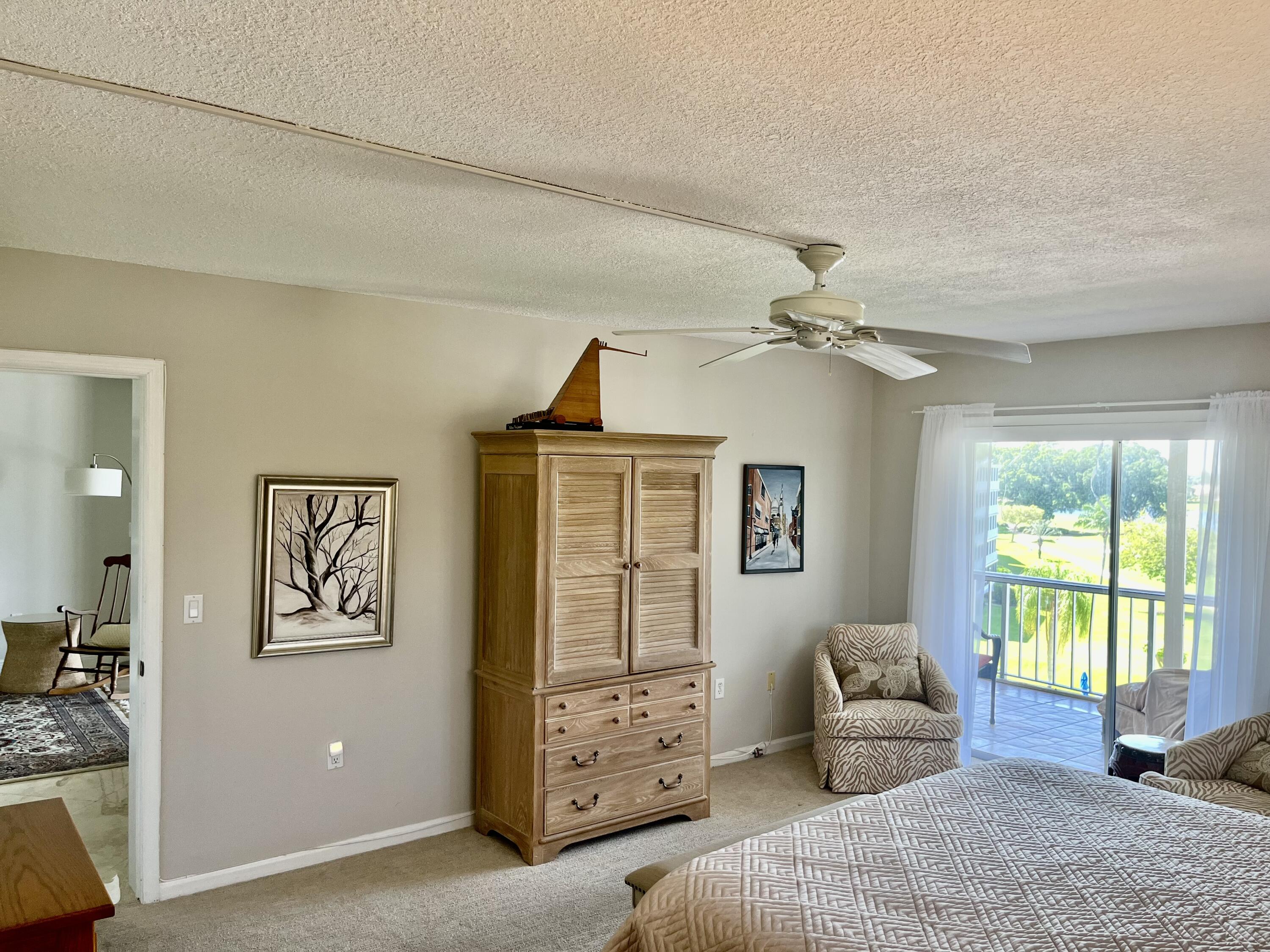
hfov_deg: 67.3
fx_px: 954
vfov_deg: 53.1
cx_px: 635
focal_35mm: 26
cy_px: 476
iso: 80
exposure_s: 1/60
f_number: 1.6
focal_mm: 5.1
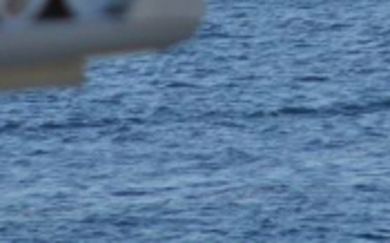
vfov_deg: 0.9
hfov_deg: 1.5
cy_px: -349
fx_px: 14877
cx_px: 435
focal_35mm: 1401
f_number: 6.3
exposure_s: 1/640
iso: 400
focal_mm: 200
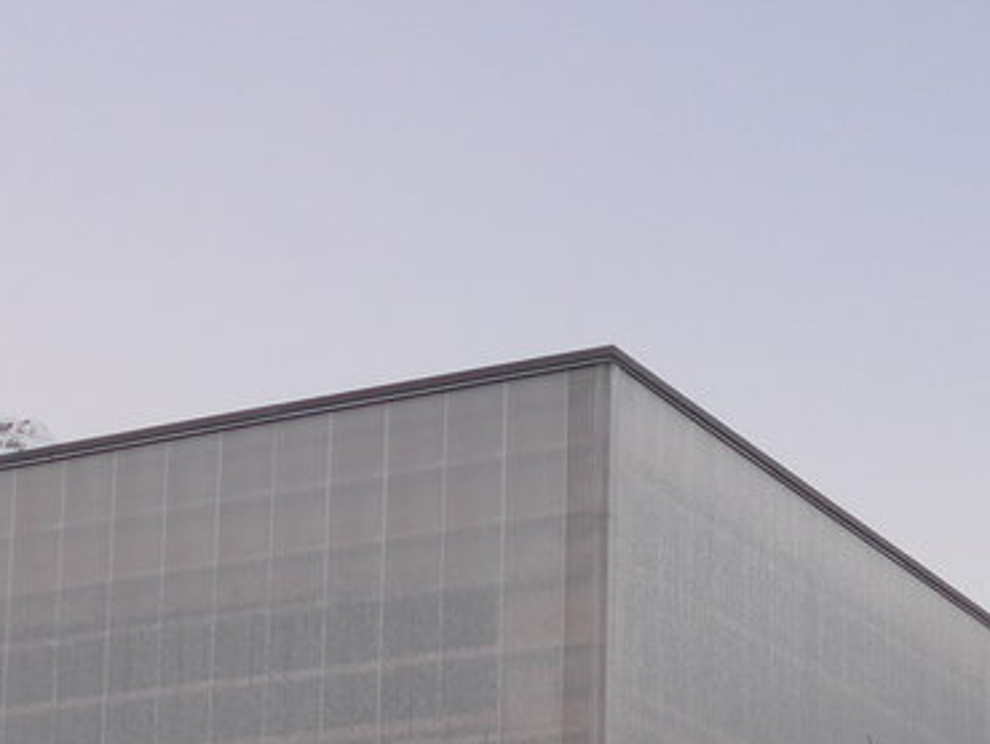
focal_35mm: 94
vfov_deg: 15.0
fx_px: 2690
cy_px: 971
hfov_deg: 20.8
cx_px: 543
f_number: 2
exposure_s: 1/60
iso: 200
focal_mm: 6
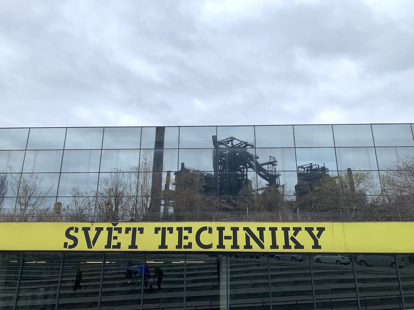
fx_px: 311
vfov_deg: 53.1
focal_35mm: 26
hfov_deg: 67.3
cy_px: 155
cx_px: 207
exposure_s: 1/727
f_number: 1.8
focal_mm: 4.25
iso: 25
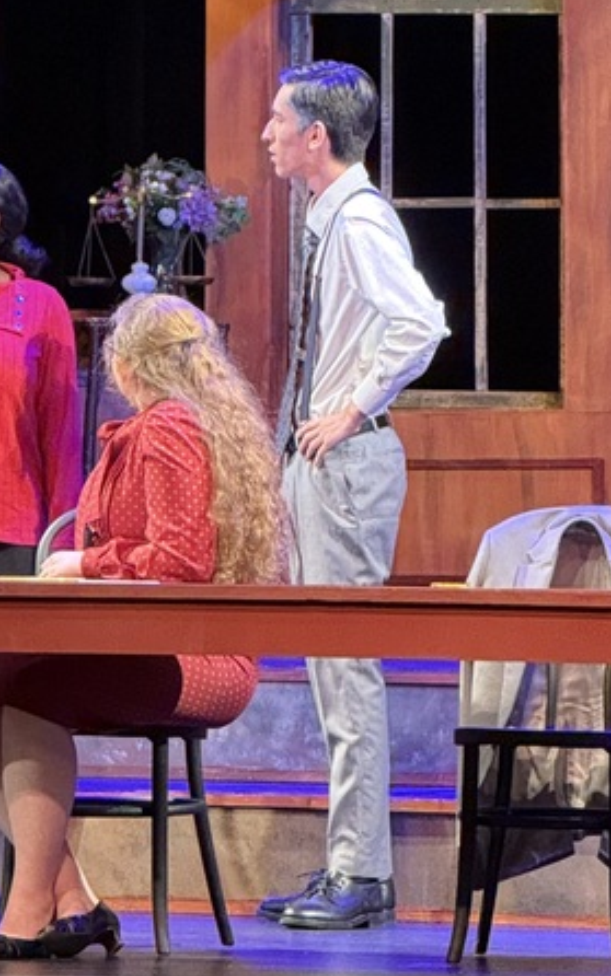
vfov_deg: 7.2
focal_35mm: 292
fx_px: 7775
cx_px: -4
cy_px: -61
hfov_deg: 4.5
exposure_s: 1/59
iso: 640
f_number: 2.8
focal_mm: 15.66
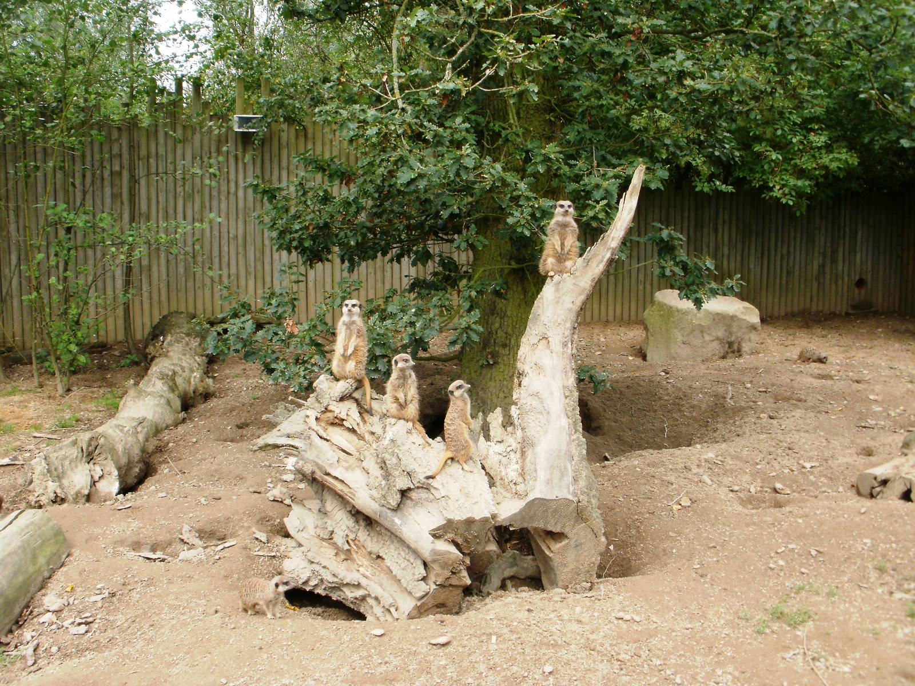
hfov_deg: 51.4
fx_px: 952
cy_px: 343
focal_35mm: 36
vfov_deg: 39.7
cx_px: 458
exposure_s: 1/80
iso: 100
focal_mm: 6.3
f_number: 5.6
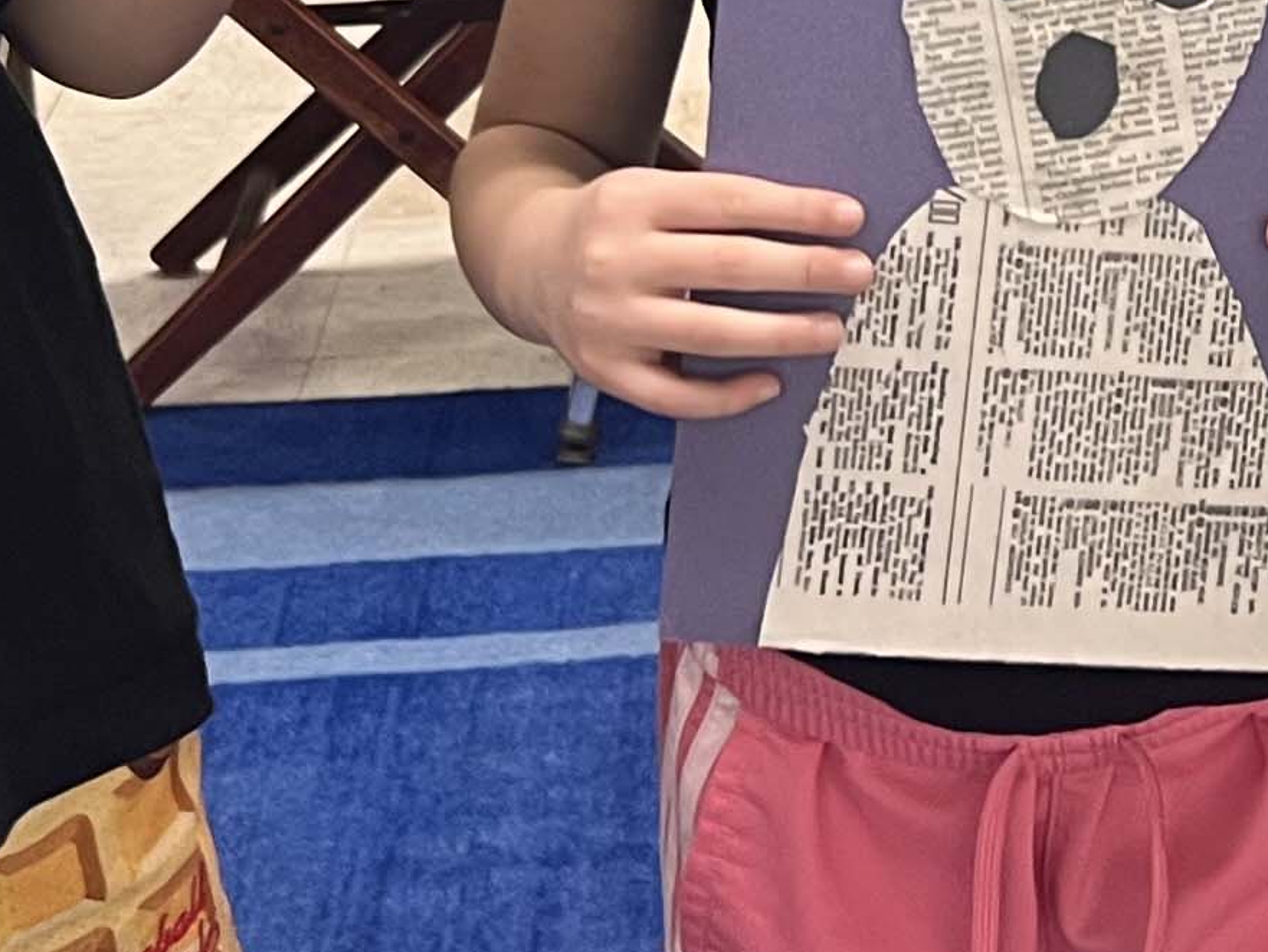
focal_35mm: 119
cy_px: -236
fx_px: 4360
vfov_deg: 12.1
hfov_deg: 15.8
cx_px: 1619
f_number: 1.5
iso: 100
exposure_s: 1/50
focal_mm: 5.7
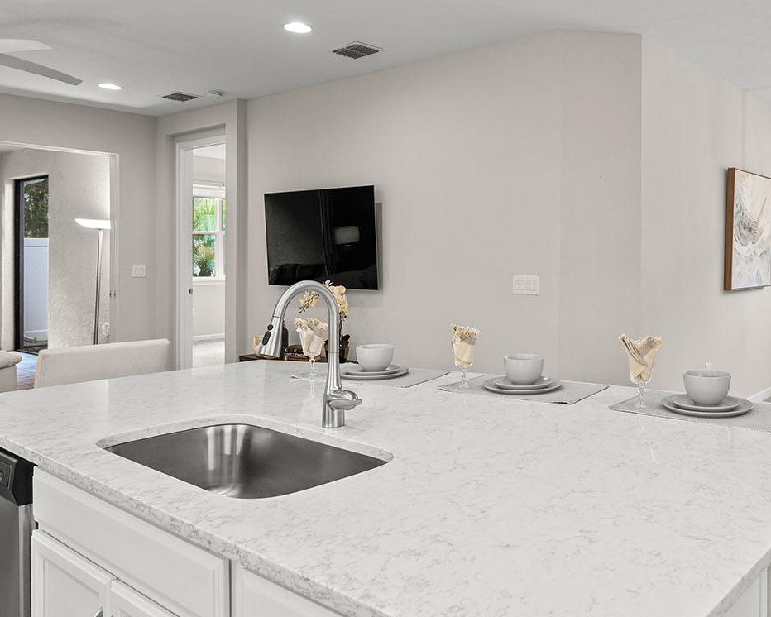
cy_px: 259
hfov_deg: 57.6
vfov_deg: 49.8
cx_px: 570
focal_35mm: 29
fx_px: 662
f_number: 6.3
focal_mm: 16
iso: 200
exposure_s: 1/4
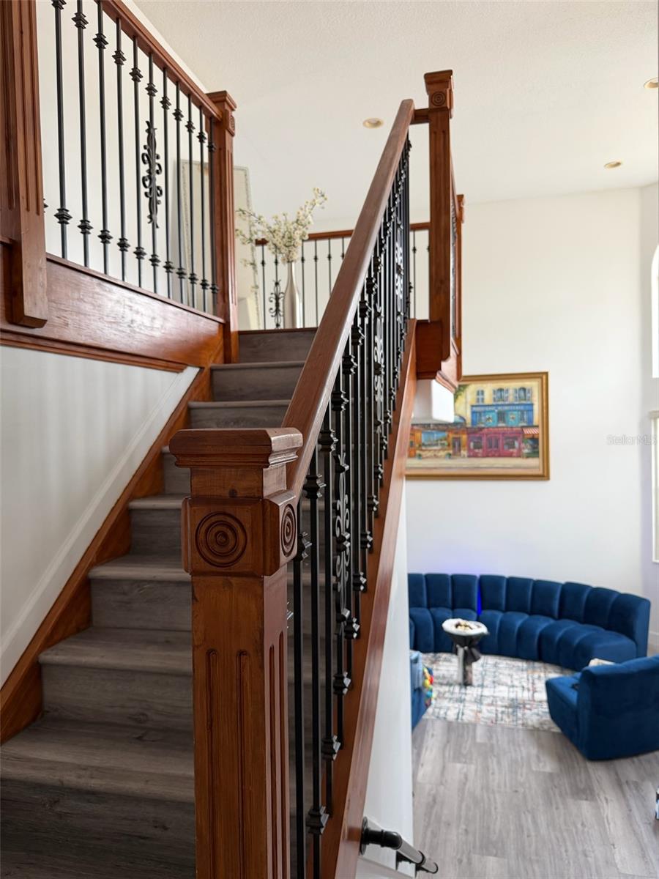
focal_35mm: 24
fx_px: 609
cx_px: 330
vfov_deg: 71.6
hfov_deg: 56.8
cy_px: 440
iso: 200
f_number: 1.78
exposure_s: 1/121
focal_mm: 6.76
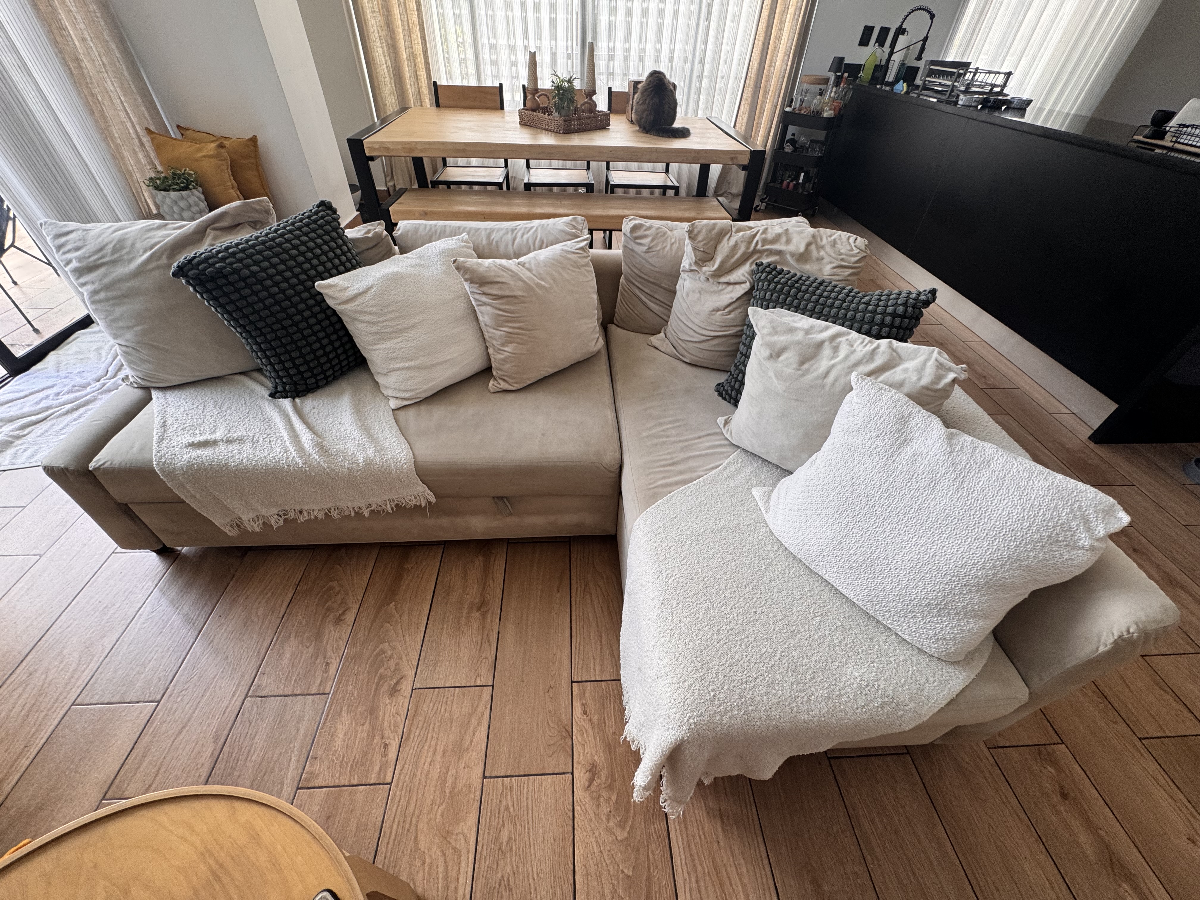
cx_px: 600
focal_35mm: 14
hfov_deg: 102.1
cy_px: 450
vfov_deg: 85.7
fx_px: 485
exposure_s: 1/99
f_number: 2.2
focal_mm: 2.22
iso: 125
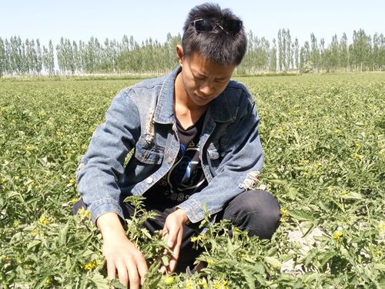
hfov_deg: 67.3
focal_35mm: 26
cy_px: 144
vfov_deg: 53.1
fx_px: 289
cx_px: 192
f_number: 2
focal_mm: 3.88
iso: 80
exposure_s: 1/888
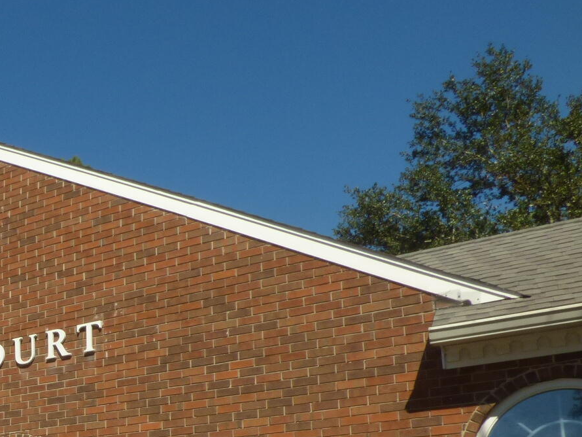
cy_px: 474
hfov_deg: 35.7
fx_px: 774
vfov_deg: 28.7
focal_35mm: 46
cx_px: -45
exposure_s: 1/500
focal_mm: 3.58
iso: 100
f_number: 6.3
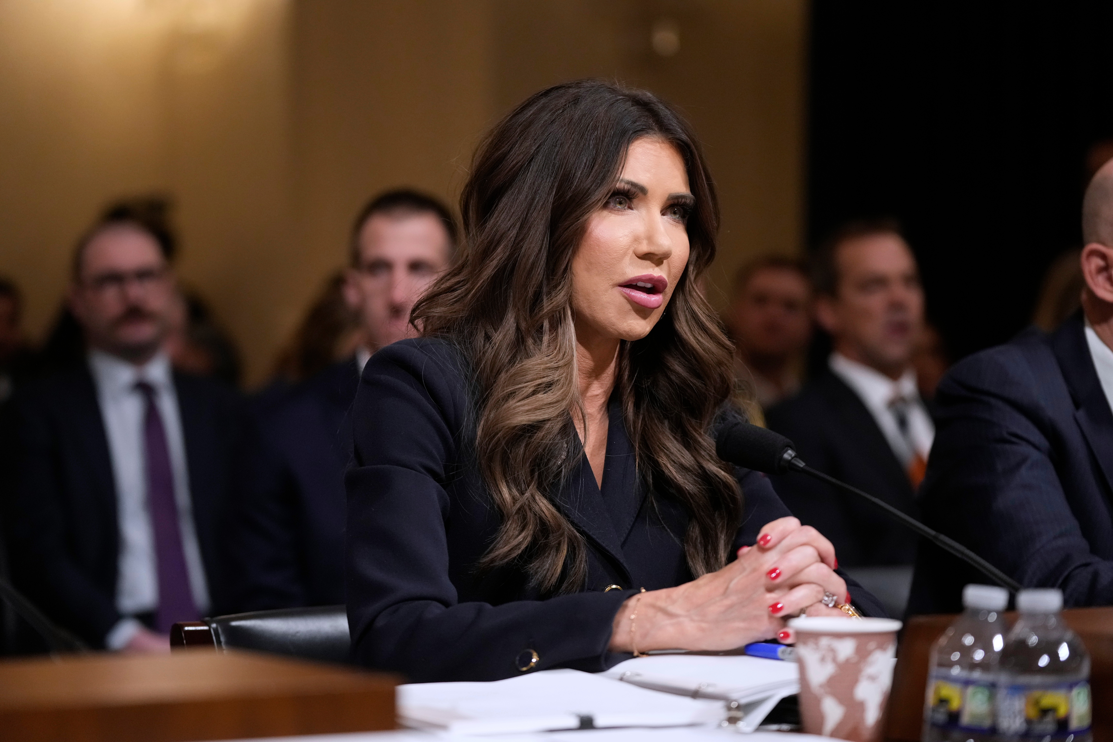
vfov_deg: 15.2
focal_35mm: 90
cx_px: 556
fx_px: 2782
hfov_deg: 22.6
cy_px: 371
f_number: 2.8
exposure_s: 1/1000
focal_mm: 90
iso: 3200
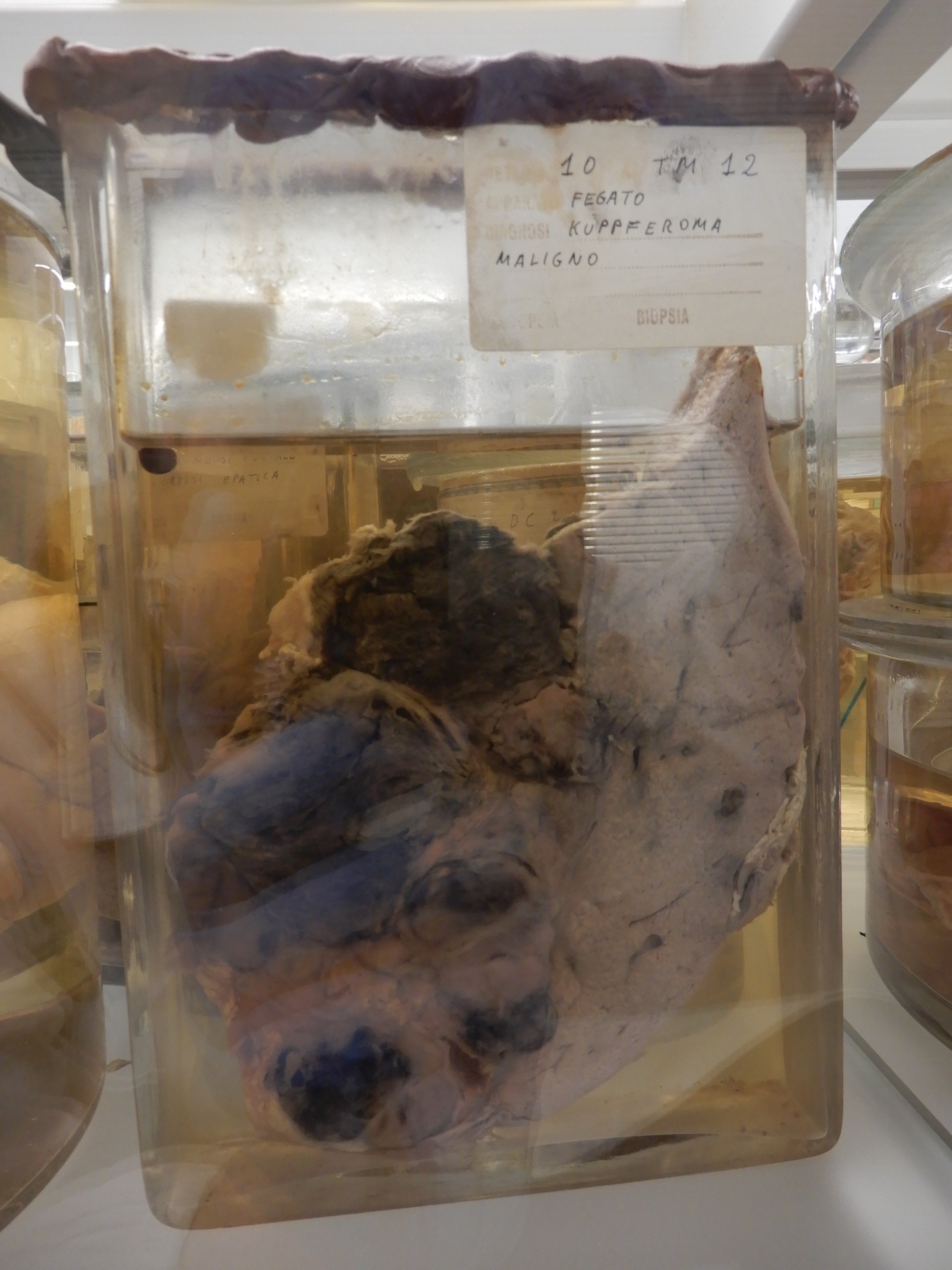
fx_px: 880
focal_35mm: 24
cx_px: 476
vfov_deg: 71.6
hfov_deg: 56.8
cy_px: 635
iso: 200
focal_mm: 4.3
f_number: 3.4
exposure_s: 1/30
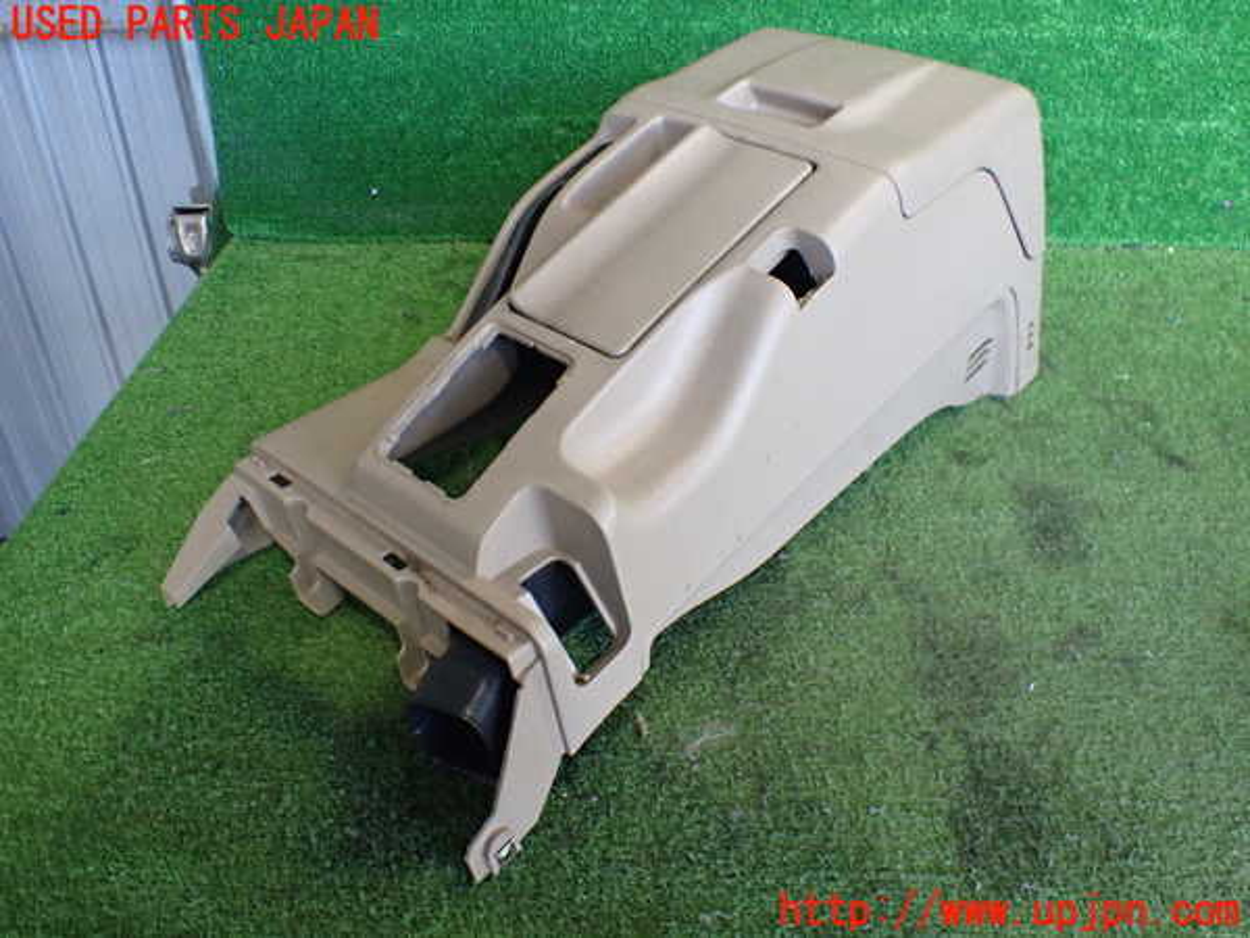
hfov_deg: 60.0
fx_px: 1083
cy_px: 469
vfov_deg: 46.8
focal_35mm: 30
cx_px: 625
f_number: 2.3
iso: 500
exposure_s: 1/125
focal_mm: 5.4
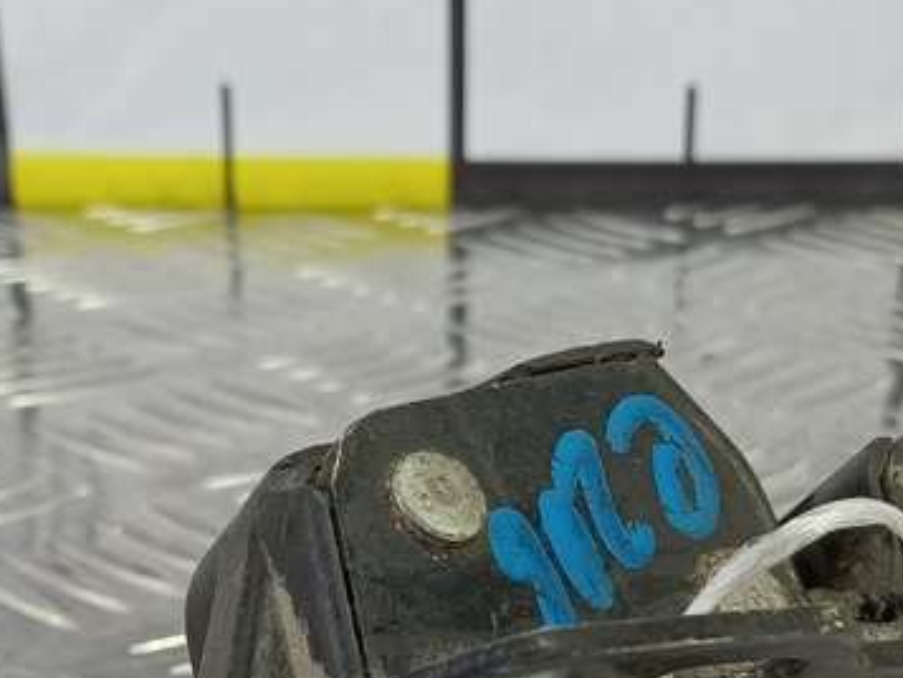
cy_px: 837
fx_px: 1722
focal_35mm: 66
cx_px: 430
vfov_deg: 20.6
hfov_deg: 29.4
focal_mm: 4.11
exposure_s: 1/50
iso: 145
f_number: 1.6
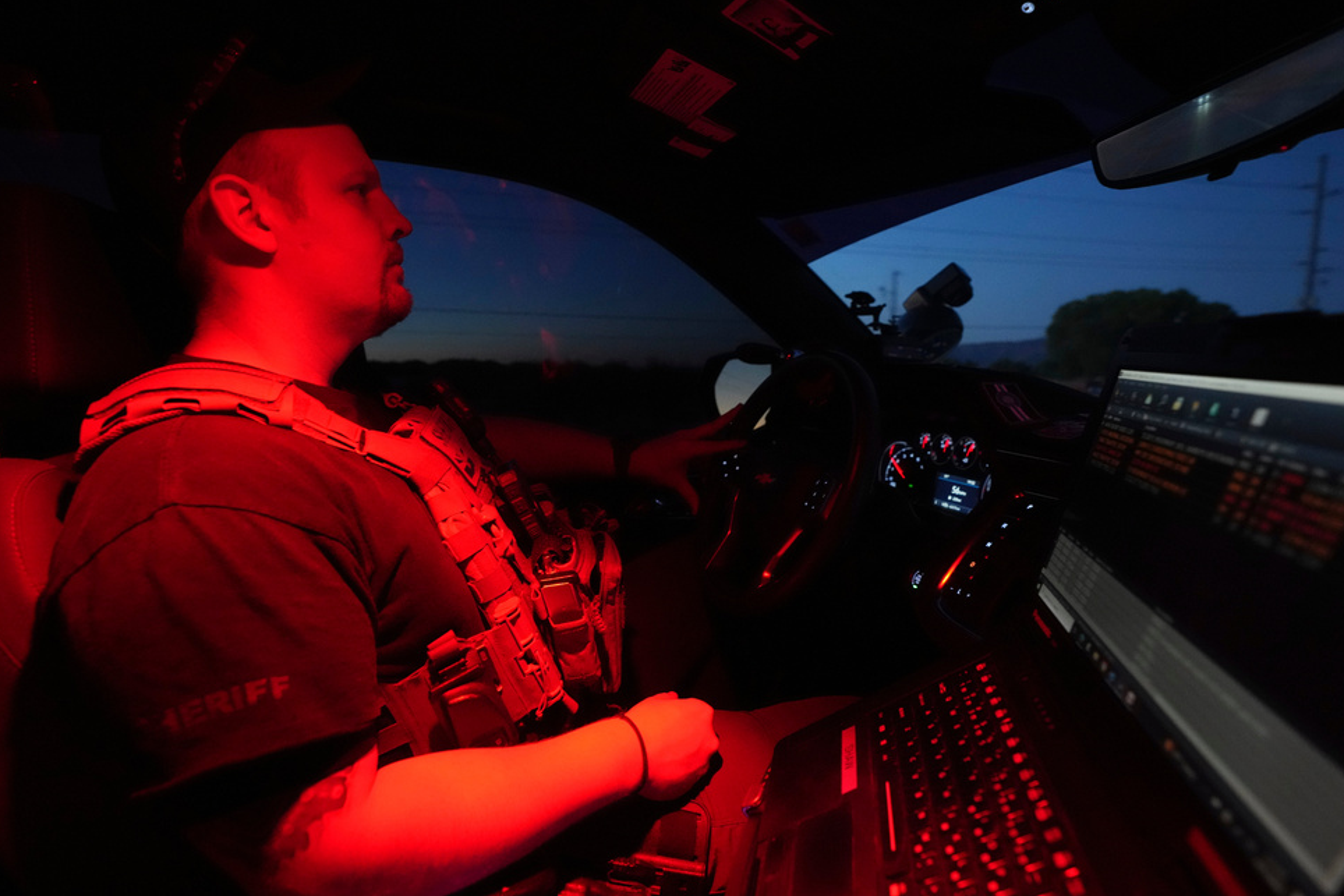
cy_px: 469
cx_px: 651
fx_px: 635
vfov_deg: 70.4
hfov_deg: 93.2
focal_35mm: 17
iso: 5000
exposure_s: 1/60
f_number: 3.5
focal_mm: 16
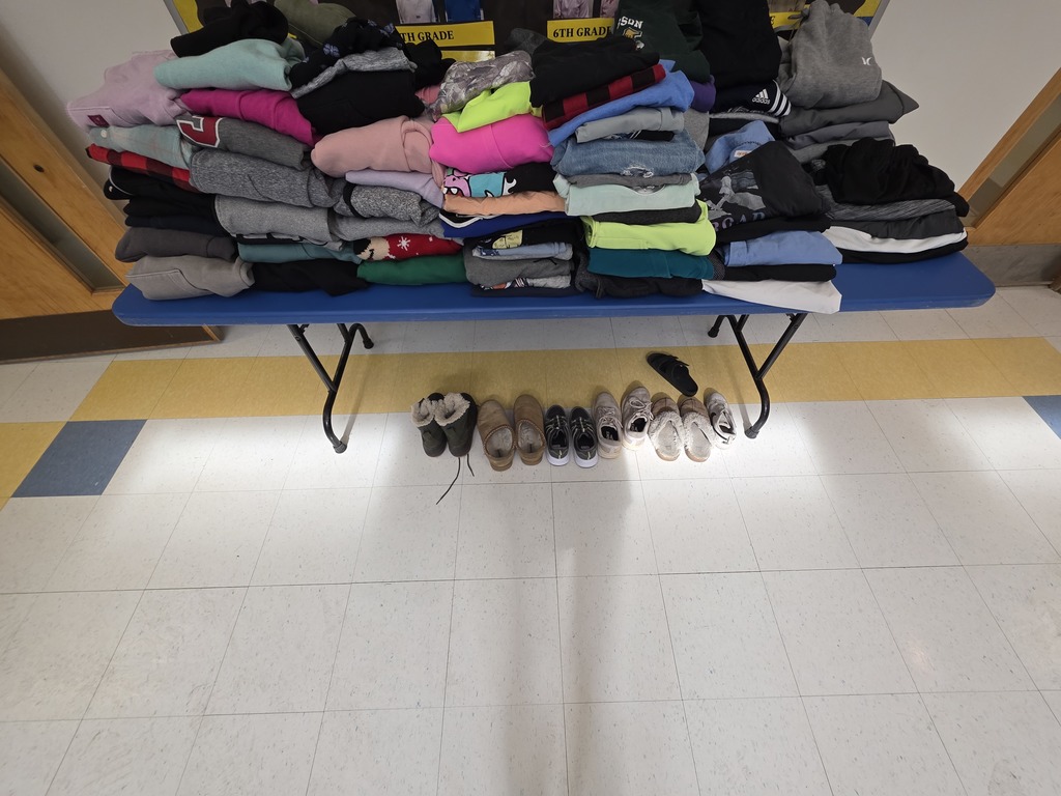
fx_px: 398
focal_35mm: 13
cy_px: 398
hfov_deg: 106.2
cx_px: 530
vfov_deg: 89.9
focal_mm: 2.2
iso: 160
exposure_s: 1/120
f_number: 1.9
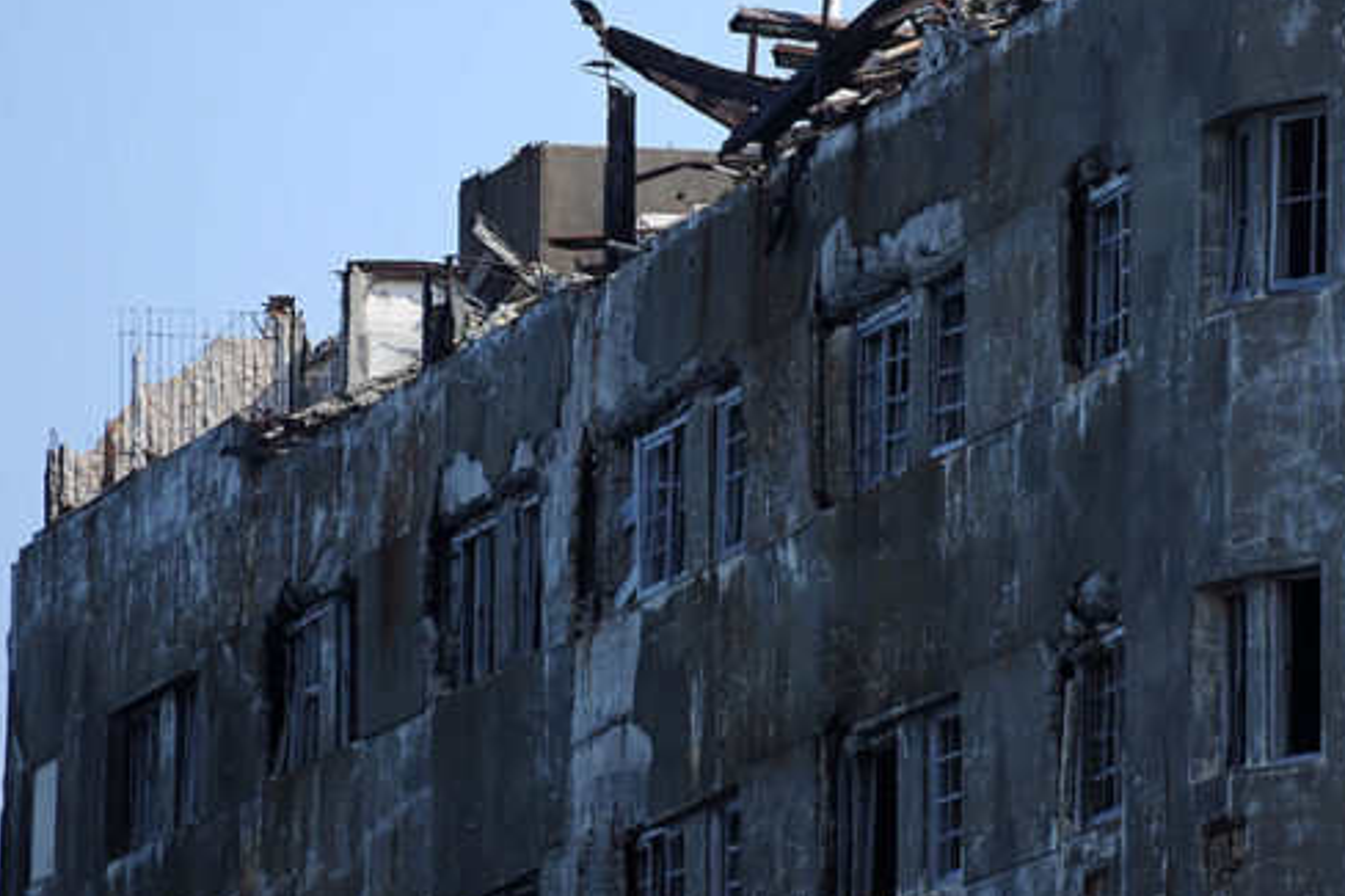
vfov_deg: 2.9
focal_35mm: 472
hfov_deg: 4.4
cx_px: 857
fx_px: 17628
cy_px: 272
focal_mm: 300
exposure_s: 1/640
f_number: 5.6
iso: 200
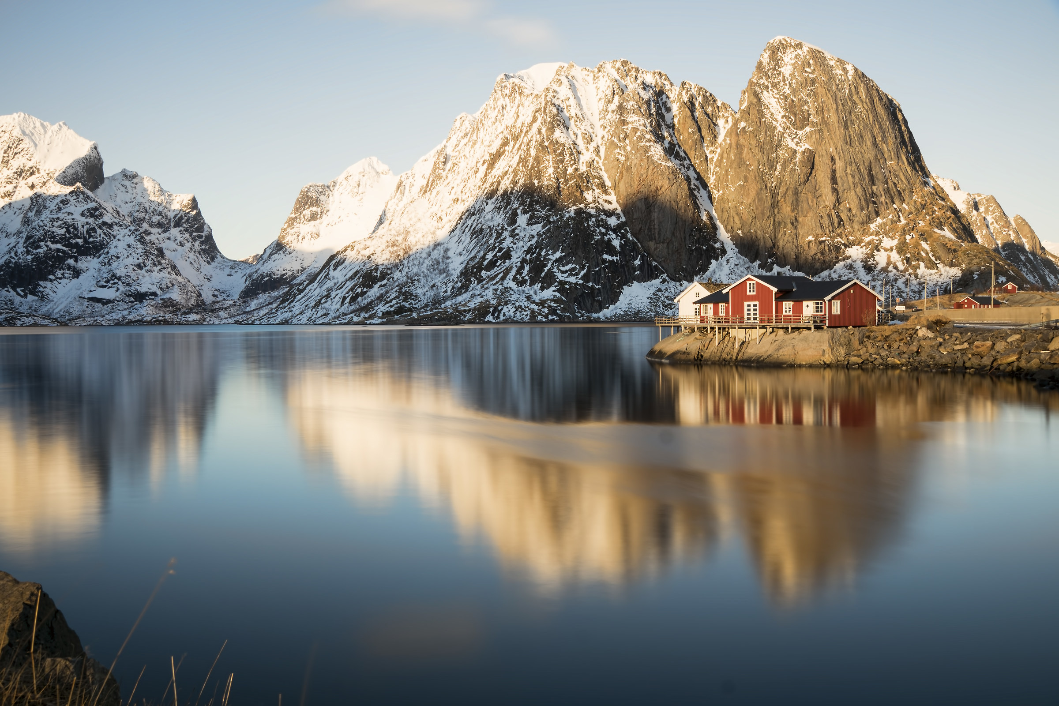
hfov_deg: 53.1
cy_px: 353
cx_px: 530
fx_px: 1059
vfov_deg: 36.9
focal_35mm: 36
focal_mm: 24
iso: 50
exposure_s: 30
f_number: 10
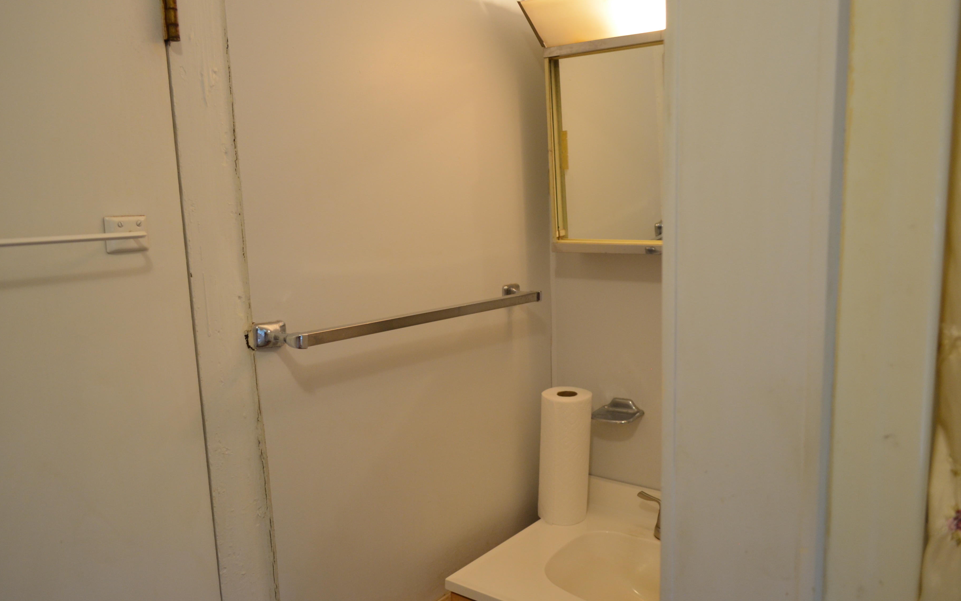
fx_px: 733
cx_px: 489
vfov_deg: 44.5
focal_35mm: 28
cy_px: 306
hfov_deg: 66.5
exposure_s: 1/60
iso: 800
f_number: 4
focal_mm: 18
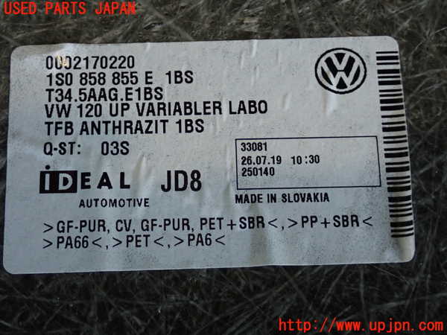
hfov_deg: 31.2
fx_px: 801
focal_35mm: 62
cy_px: 168
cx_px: 224
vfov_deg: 23.7
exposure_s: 1/60
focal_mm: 11.09
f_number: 3.6
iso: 400
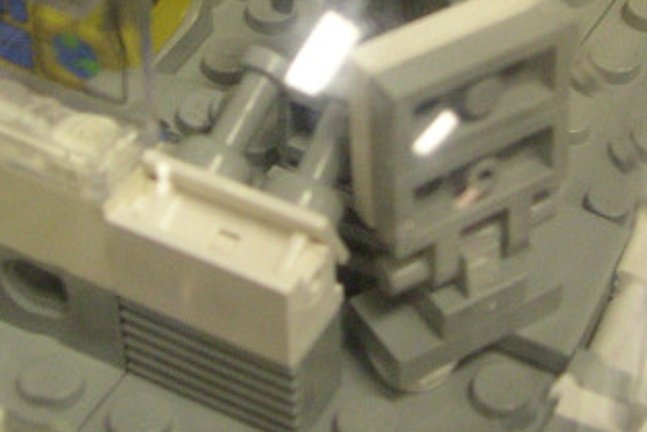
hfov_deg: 16.4
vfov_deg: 10.9
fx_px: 2247
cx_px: 362
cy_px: -10
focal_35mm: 125
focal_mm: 10.1
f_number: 3.1
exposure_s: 1/34.1
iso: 400
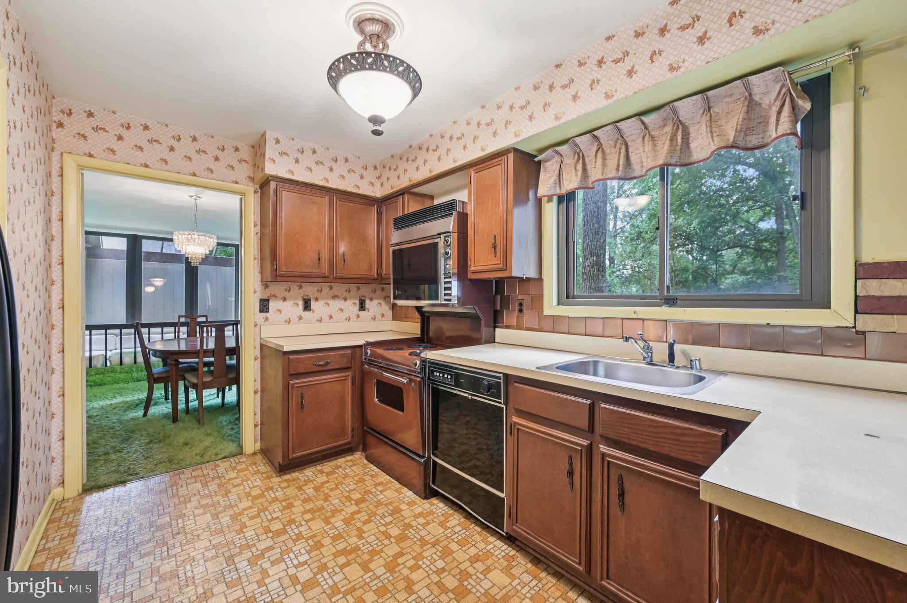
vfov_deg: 81.1
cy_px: 302
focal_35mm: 14
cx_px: 454
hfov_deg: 104.3
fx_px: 352
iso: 400
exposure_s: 1/3
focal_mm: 14
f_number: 8
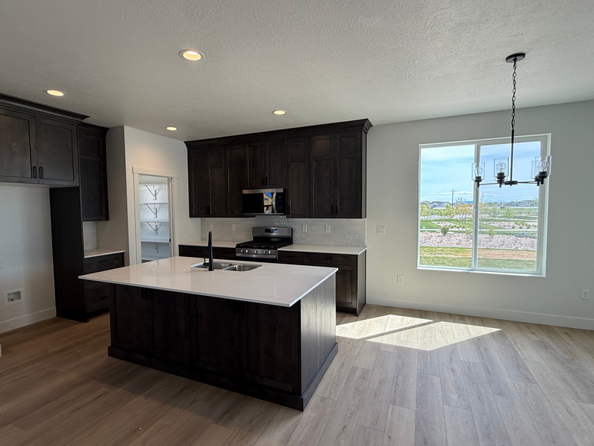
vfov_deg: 71.6
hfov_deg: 87.7
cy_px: 226
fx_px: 309
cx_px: 290
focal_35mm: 18
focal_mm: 2.22
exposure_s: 1/163
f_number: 2.2
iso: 64
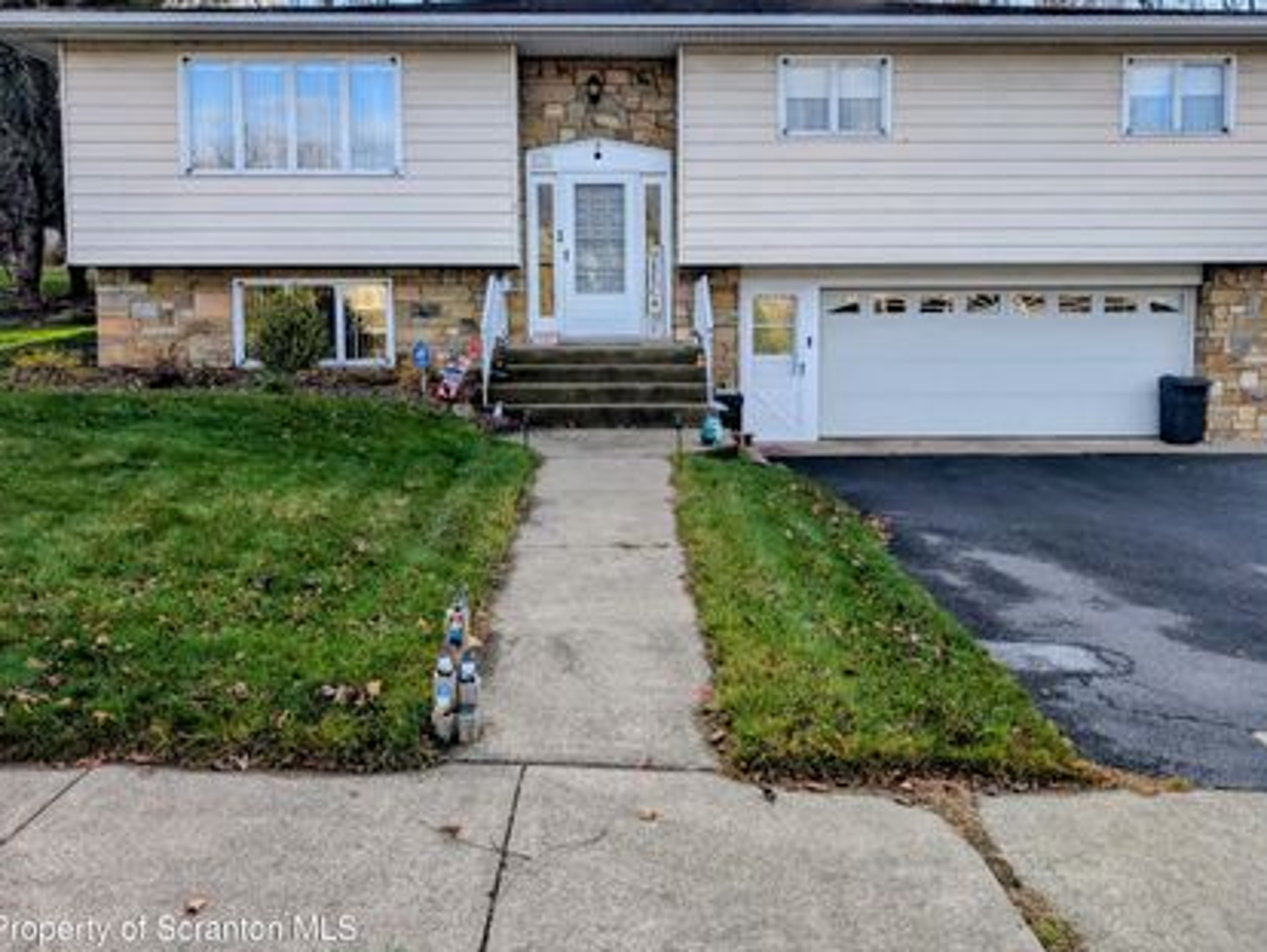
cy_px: 404
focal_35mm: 29
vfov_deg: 48.1
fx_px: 1062
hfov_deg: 61.6
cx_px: 646
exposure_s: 1/1103
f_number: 1.68
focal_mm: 6.9
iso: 19
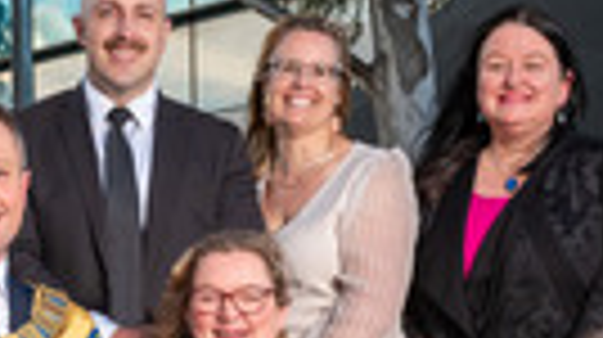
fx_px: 1837
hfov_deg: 18.4
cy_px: 385
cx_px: 72
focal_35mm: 115
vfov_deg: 10.4
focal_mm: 32
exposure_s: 1/160
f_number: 8
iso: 800
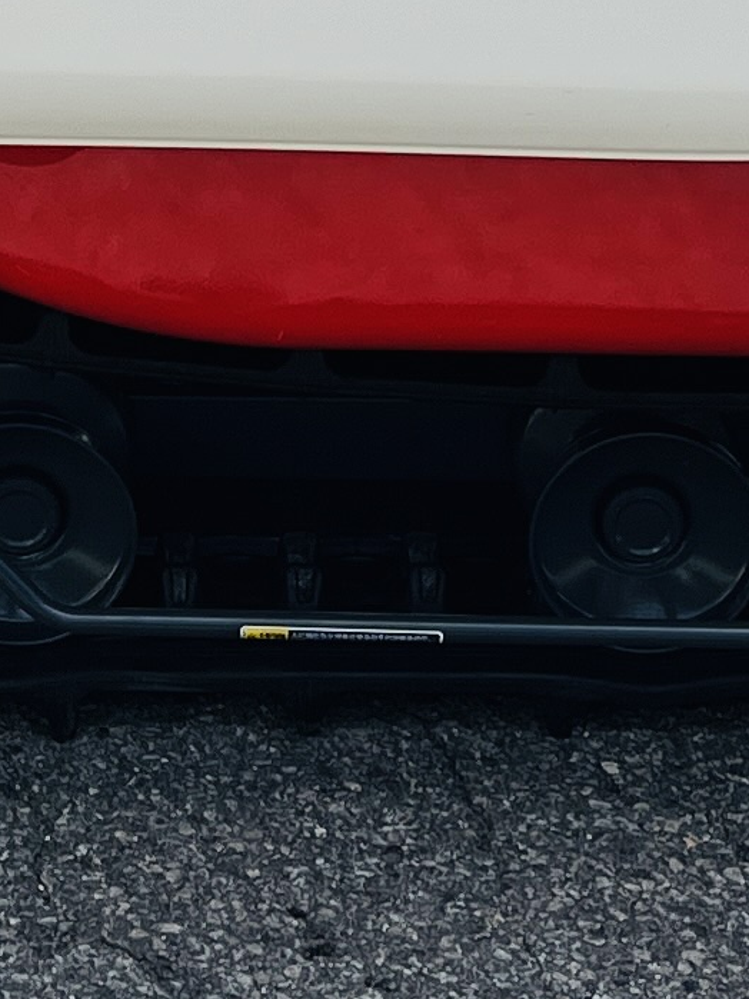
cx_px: 43
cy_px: -713
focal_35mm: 150
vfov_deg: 12.2
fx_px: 4329
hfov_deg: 9.8
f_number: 1.6
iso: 50
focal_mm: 5.1
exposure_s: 1/3623
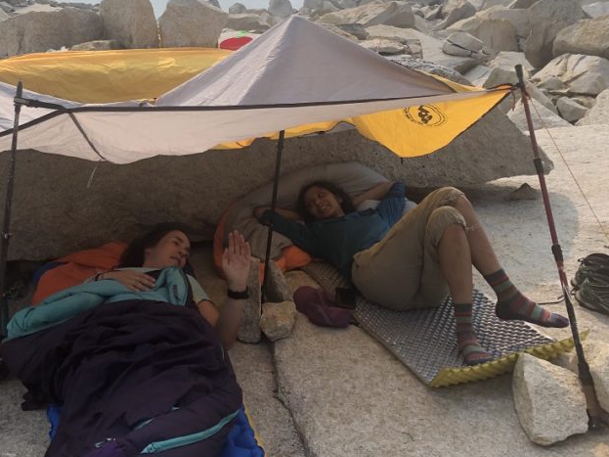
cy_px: 98
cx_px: 229
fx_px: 809
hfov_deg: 41.0
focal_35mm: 46
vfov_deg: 30.8
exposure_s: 1/2208
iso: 20
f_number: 1.8
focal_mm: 3.99
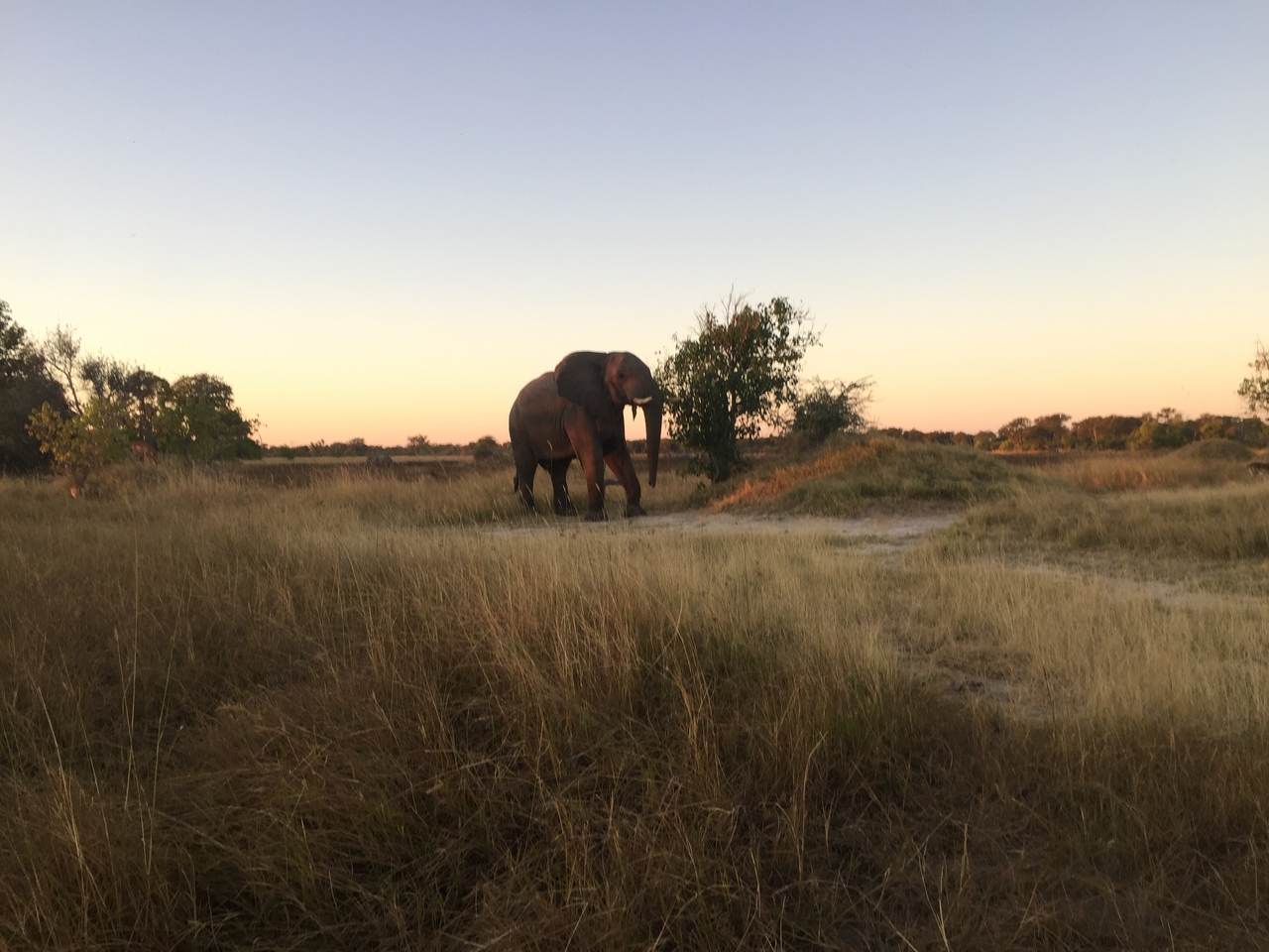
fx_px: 1063
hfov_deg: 61.7
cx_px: 634
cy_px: 476
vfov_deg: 48.2
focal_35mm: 29
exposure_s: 1/115
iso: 32
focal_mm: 4.15
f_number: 2.2
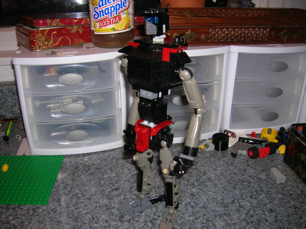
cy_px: 114
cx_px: 153
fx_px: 300
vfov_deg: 41.7
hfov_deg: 54.0
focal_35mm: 34
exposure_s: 1/60.1
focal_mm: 5.7
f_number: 2.9
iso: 50
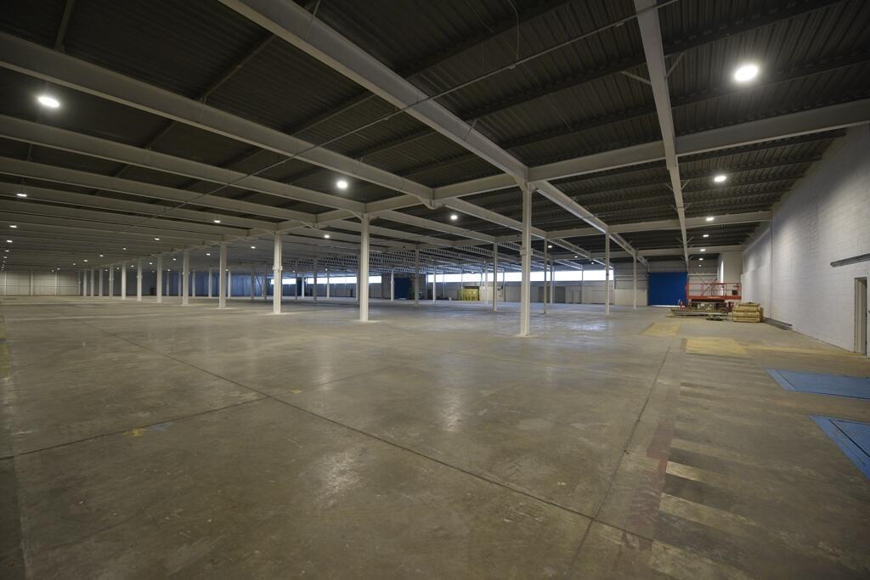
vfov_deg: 81.2
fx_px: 338
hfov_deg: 104.2
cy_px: 290
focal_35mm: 14
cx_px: 435
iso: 640
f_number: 10
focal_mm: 14
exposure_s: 1/160
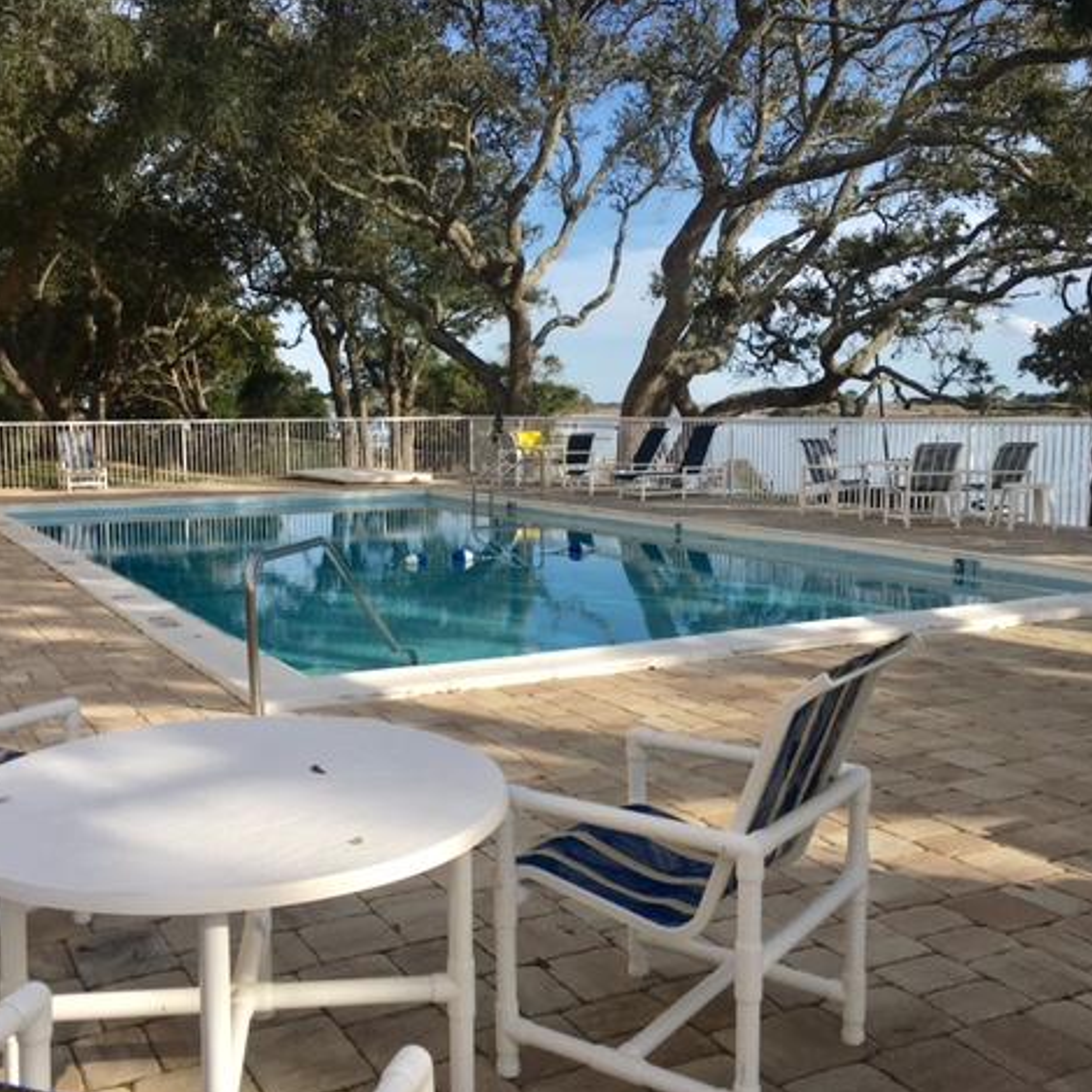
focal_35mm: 35
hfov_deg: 47.1
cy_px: 545
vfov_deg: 47.2
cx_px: 466
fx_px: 1249
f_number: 2.2
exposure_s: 1/1425
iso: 25
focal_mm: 4.15
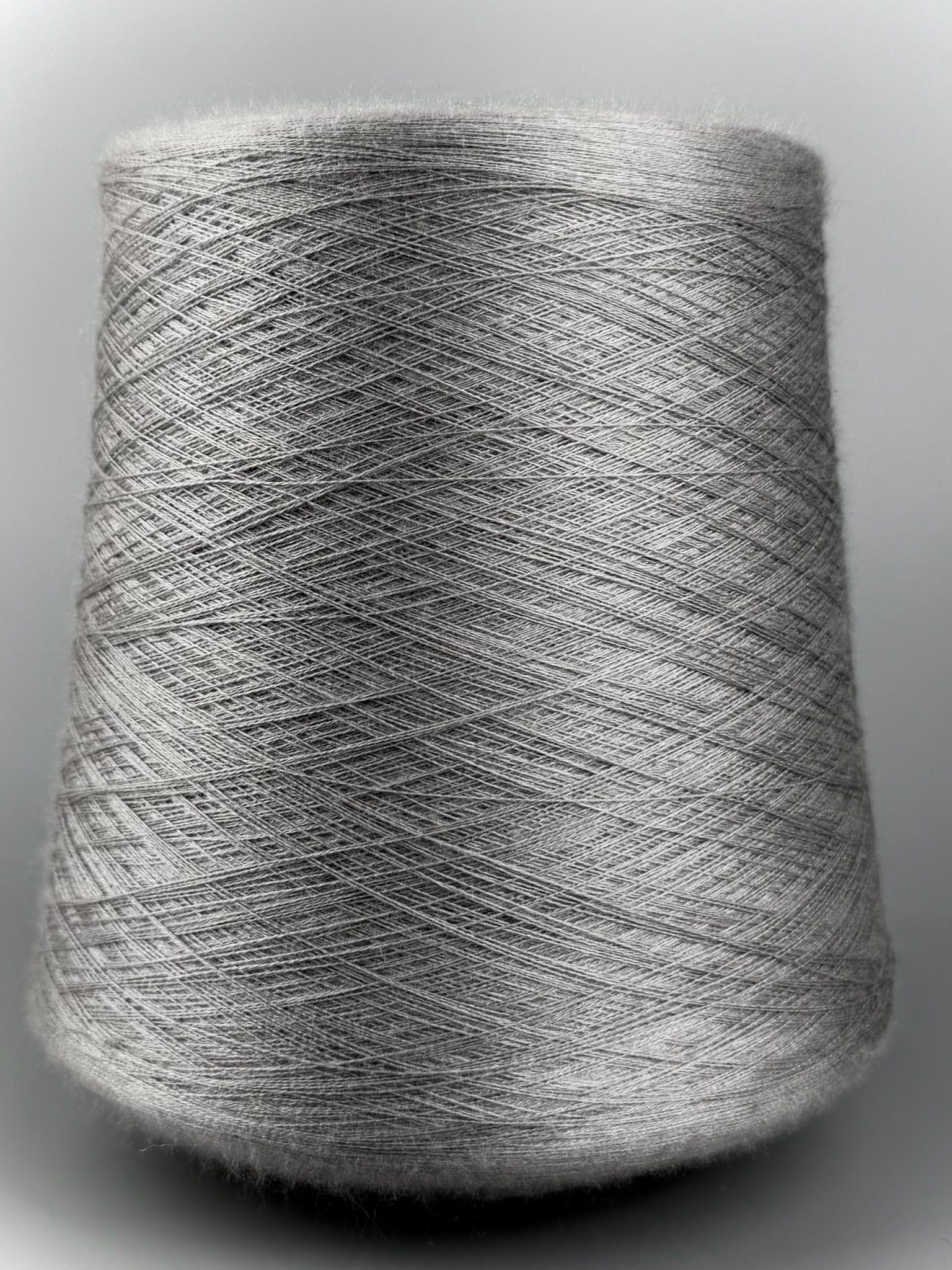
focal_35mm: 24
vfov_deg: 71.6
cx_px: 476
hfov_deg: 56.8
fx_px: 880
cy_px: 635
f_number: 1.78
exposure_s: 1/584
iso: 80
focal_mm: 6.76
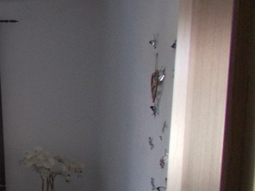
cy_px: 178
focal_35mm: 85
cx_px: -143
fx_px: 626
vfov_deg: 17.1
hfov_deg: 19.6
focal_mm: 4.6
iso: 180
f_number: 3.2
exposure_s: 1/25
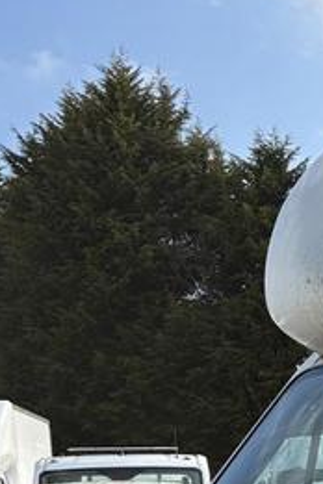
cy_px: 603
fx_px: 1252
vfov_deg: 20.3
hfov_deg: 13.6
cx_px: 527
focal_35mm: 93
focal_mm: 5.96
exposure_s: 1/2639
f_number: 1.6
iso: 50
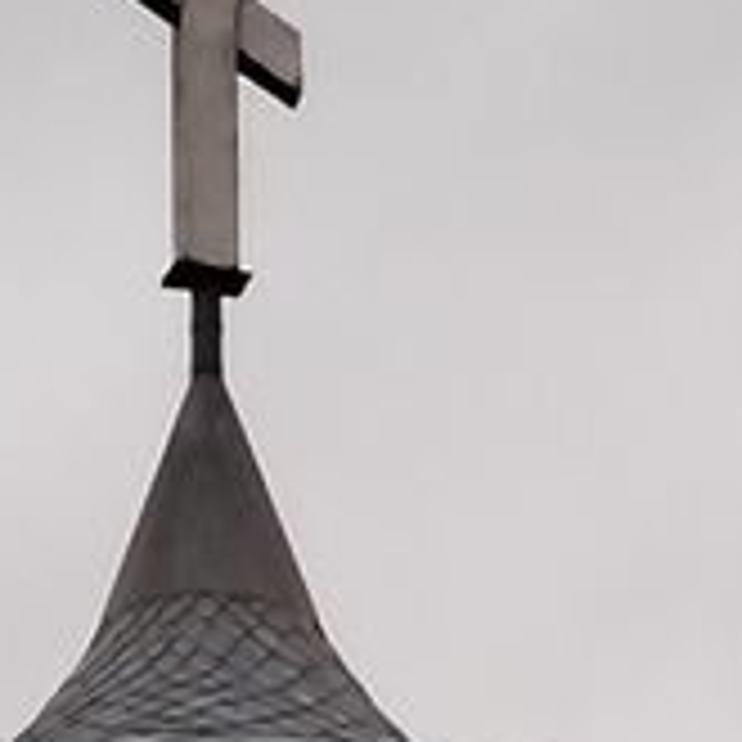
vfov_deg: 3.3
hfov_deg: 3.4
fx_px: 12659
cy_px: 1992
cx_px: 171
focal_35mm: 522
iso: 325
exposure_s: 1/120
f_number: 1.75
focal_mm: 5.25
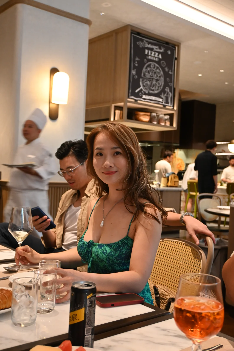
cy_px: 176
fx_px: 380
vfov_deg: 49.6
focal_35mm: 39
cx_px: 117
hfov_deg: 34.2
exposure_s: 1/40
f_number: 4.5
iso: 2000
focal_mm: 26
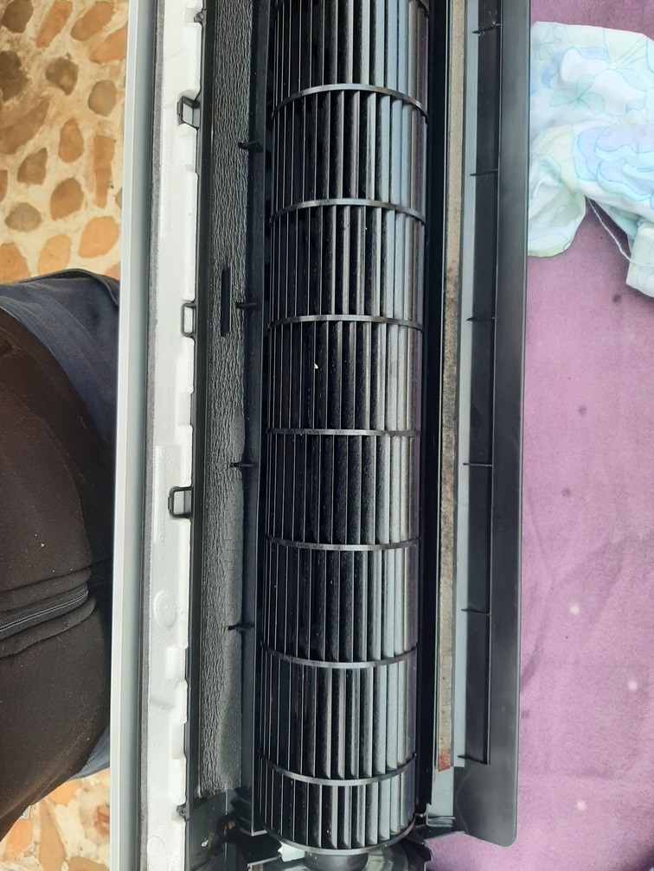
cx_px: 327
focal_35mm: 26
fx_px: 655
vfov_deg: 67.3
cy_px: 436
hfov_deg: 53.1
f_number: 1.7
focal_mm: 3.93
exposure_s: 1/100
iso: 50
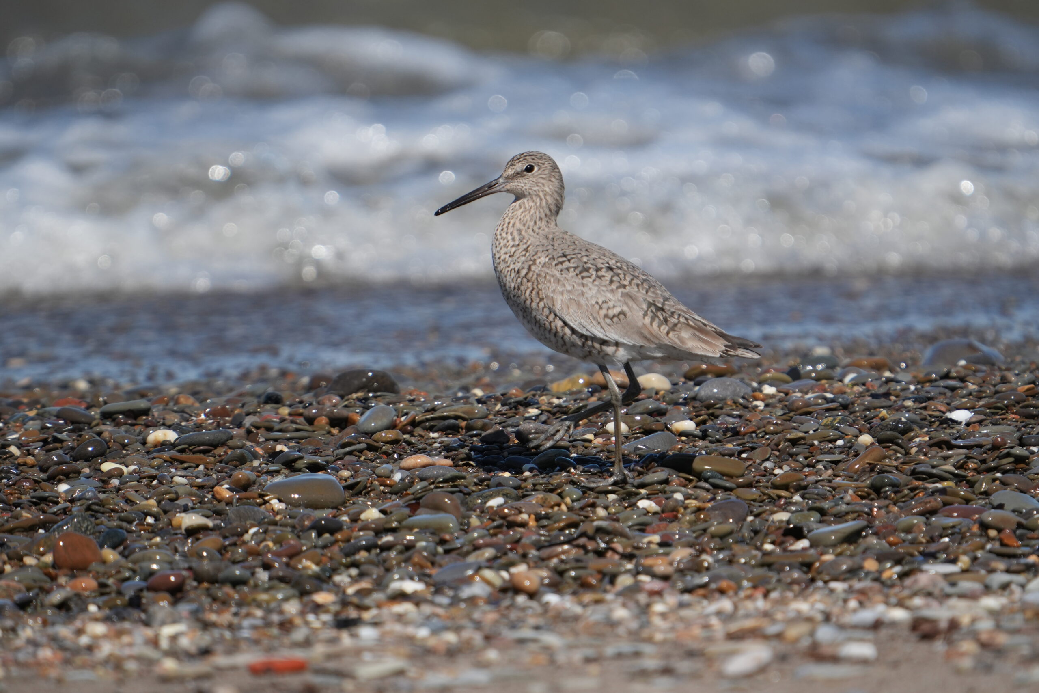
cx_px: 520
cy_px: 346
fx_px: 25975
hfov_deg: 2.3
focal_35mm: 900
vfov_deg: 1.5
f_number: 6.3
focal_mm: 600
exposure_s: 1/2000
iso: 400
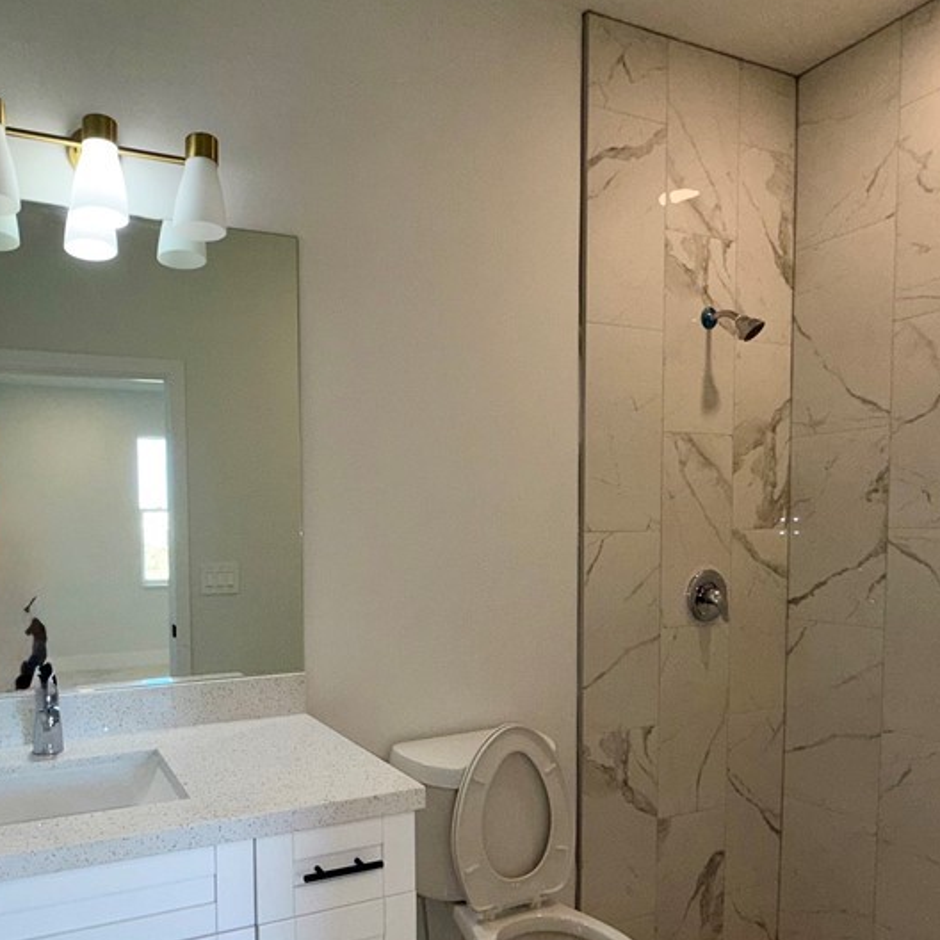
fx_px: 737
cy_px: 570
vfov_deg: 64.4
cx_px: 290
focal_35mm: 24
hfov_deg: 62.9
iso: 50
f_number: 2.2
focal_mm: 2.22
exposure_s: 1/122
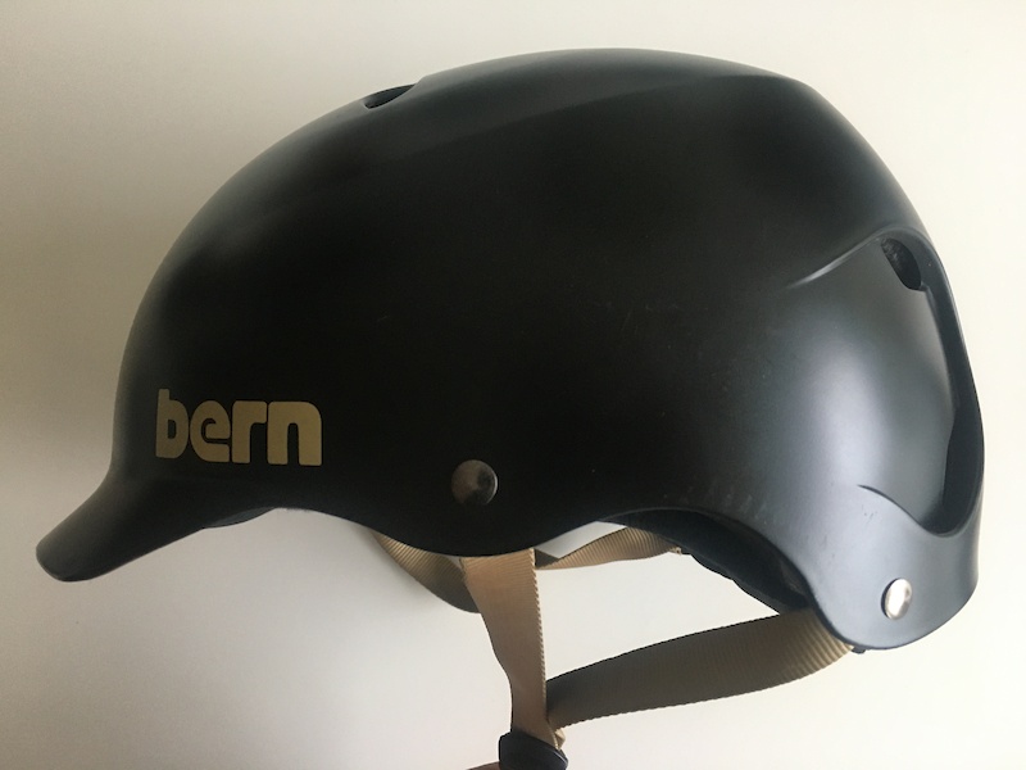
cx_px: 513
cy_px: 385
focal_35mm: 29
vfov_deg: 48.2
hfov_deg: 61.7
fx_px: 860
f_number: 2.2
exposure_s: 1/30
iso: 125
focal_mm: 4.15
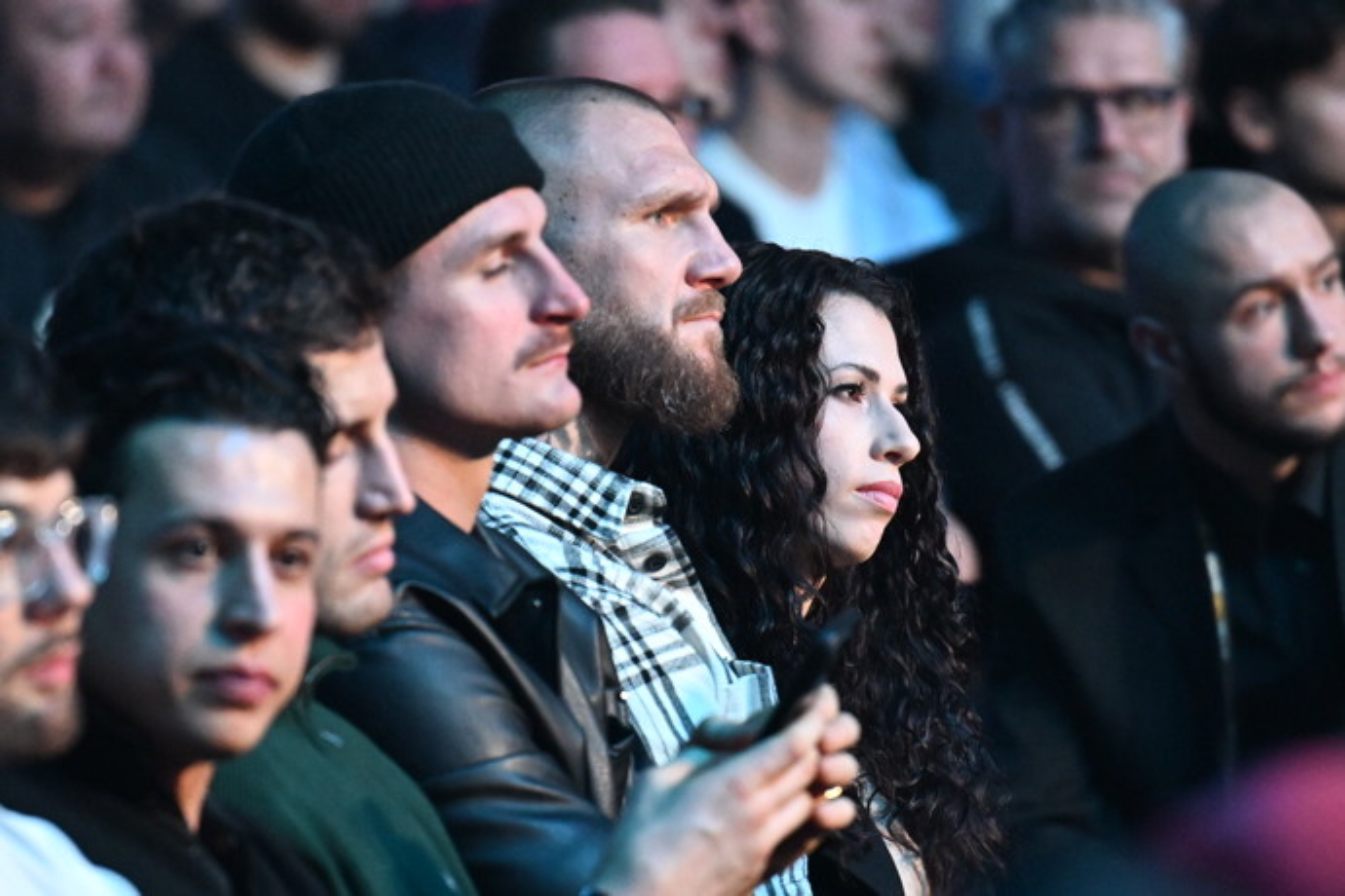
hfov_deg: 6.9
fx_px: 11207
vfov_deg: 4.6
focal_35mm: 300
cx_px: 672
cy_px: 448
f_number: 2.8
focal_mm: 200
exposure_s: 1/200
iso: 3200
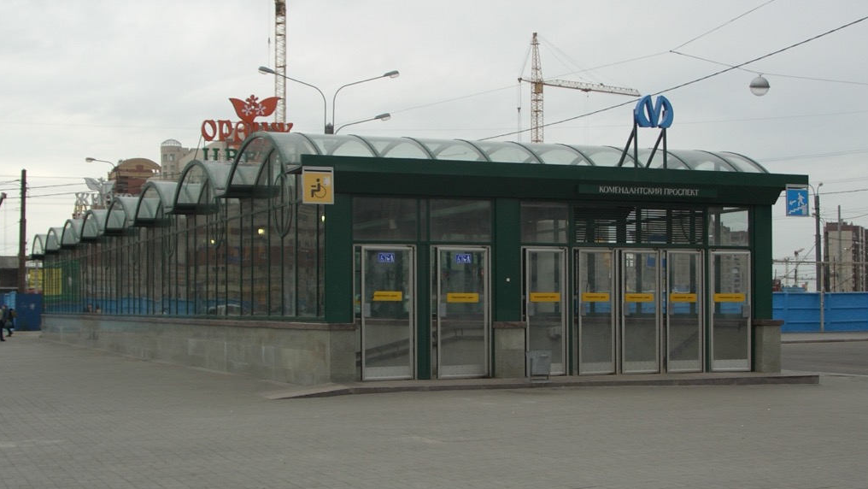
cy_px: 274
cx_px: 443
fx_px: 1358
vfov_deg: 20.4
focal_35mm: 59
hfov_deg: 35.4
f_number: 3
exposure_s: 1/250
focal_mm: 9.2
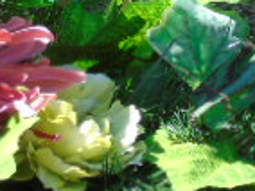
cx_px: 117
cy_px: -225
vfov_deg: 2.3
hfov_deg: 3.1
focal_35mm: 641
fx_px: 4714
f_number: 4.7
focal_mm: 25
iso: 80
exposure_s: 1/160
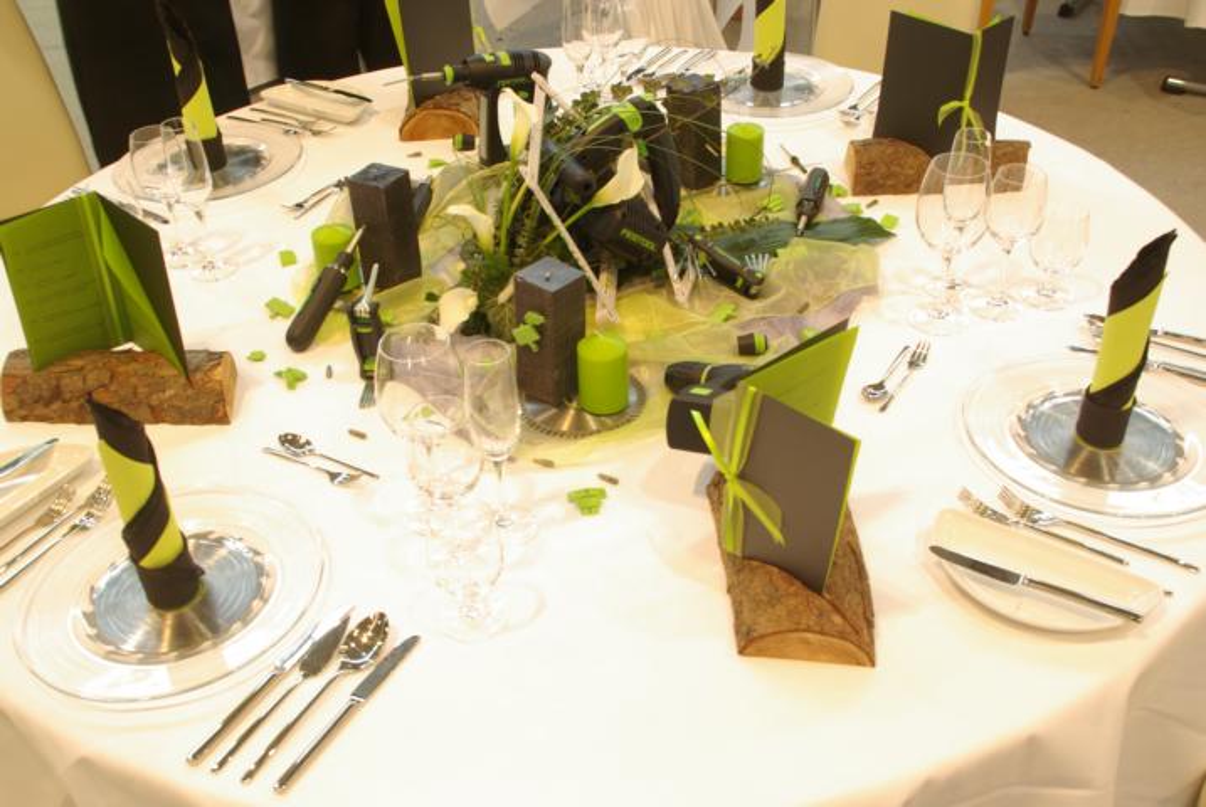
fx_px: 1207
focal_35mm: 36
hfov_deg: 53.1
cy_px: 404
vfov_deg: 37.0
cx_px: 603
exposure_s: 1/3.33
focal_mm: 24
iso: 100
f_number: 6.7
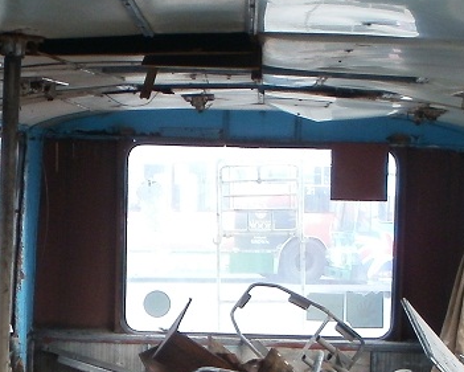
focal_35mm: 120
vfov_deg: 12.7
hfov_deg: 15.9
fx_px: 1648
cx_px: 59
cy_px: 393
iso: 100
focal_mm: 6.3
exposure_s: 1/40
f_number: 3.5
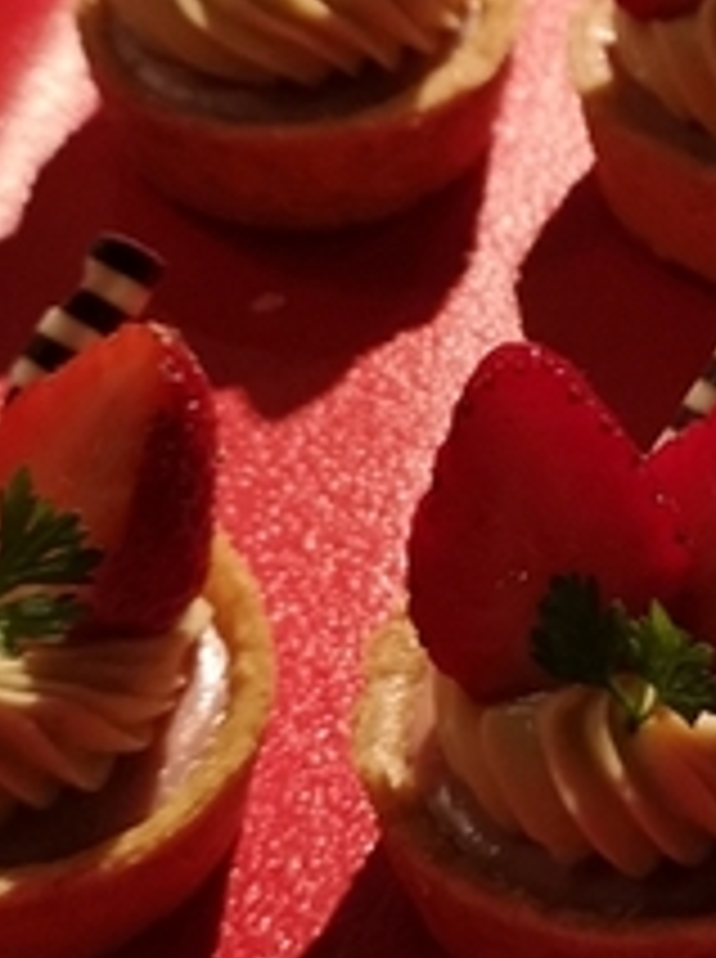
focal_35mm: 108
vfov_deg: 18.2
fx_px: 2988
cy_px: 328
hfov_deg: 13.4
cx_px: 777
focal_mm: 3.95
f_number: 1.8
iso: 200
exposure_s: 1/120
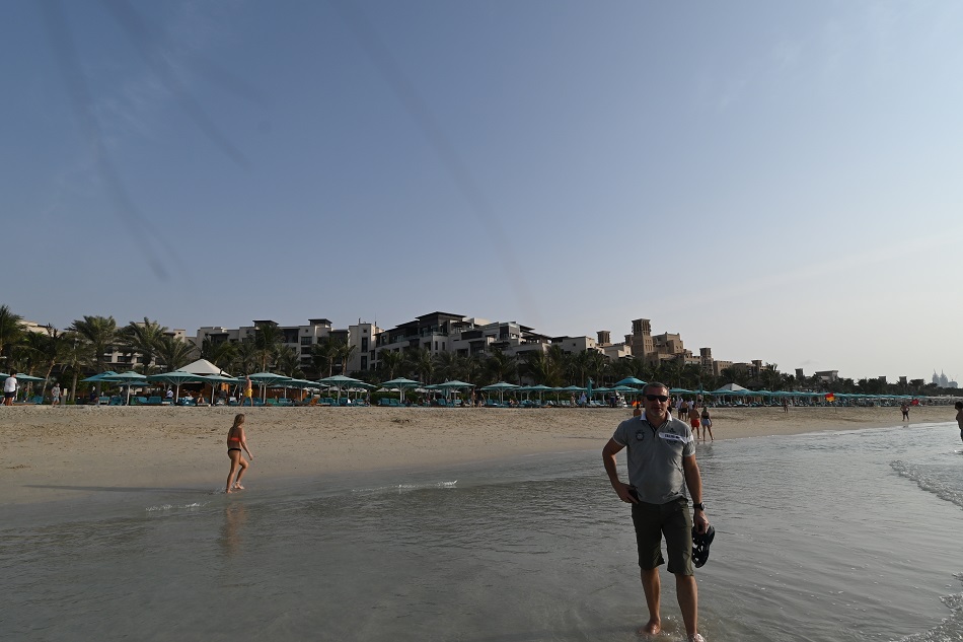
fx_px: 481
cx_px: 482
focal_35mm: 18
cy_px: 321
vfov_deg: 67.4
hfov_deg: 90.0
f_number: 8
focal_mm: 12
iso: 100
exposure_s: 1/500
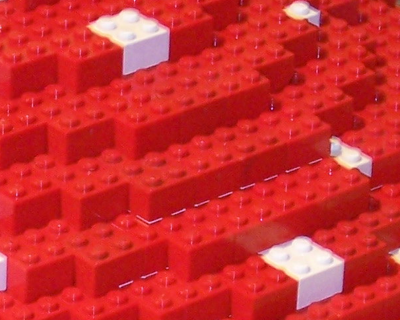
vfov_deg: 5.5
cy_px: 371
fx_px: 3292
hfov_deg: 6.9
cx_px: 23
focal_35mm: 278
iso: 140
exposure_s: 1/3
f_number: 3.2
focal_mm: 11.1
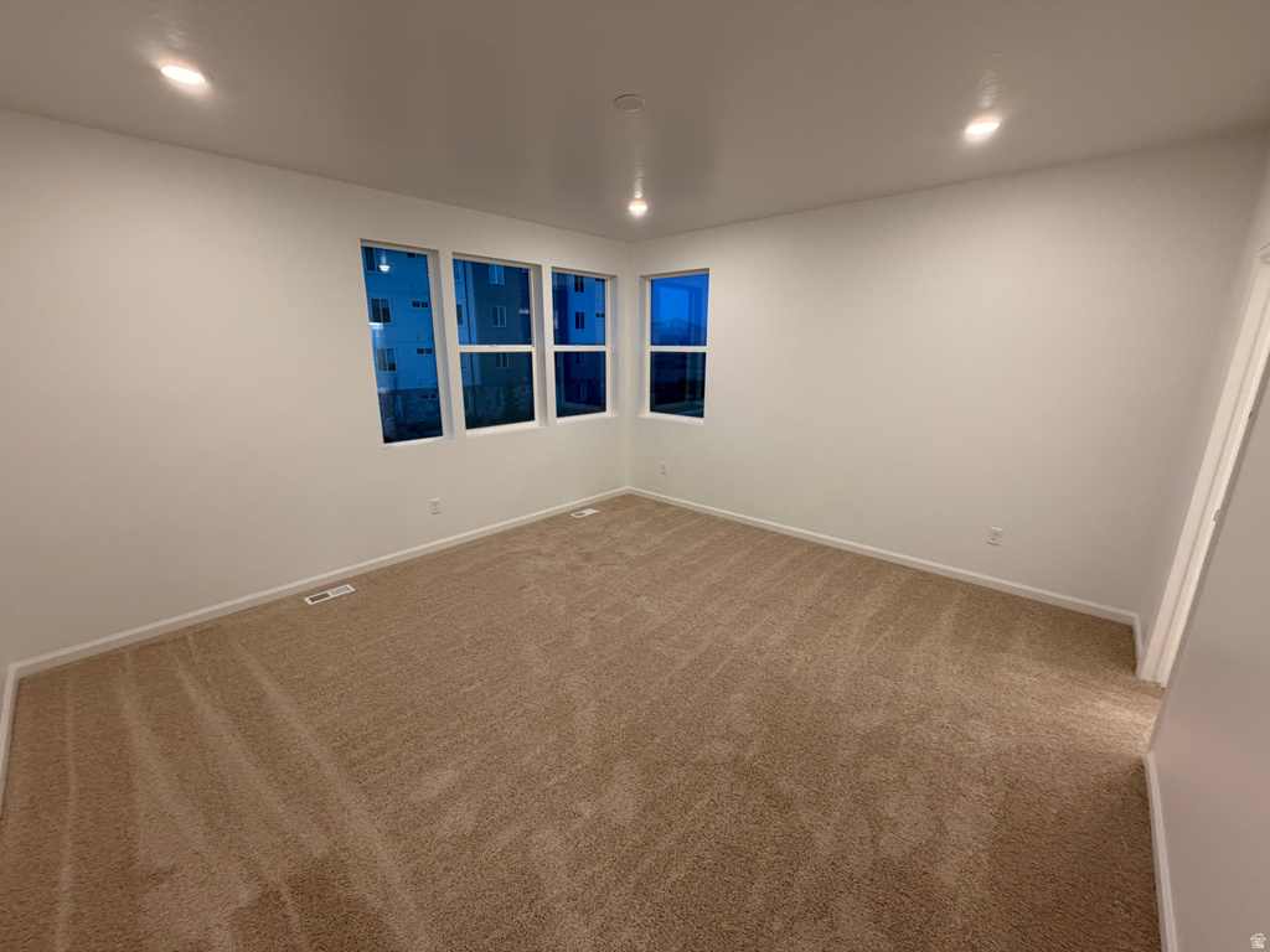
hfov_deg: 102.1
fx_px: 514
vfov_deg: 85.7
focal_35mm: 14
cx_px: 635
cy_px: 476
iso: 320
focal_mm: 2.22
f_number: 2.2
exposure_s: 1/120
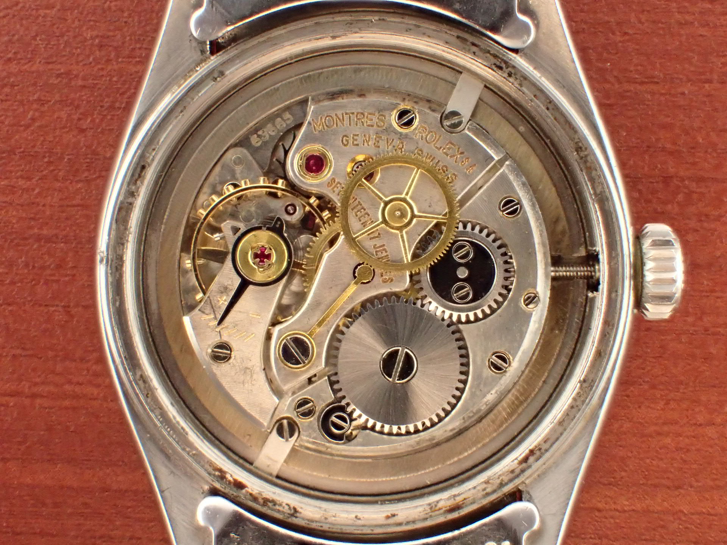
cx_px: 364
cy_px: 272
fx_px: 1470
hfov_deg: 27.8
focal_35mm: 70
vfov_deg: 21.0
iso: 1600
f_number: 5.6
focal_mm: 12.6
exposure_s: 1/15
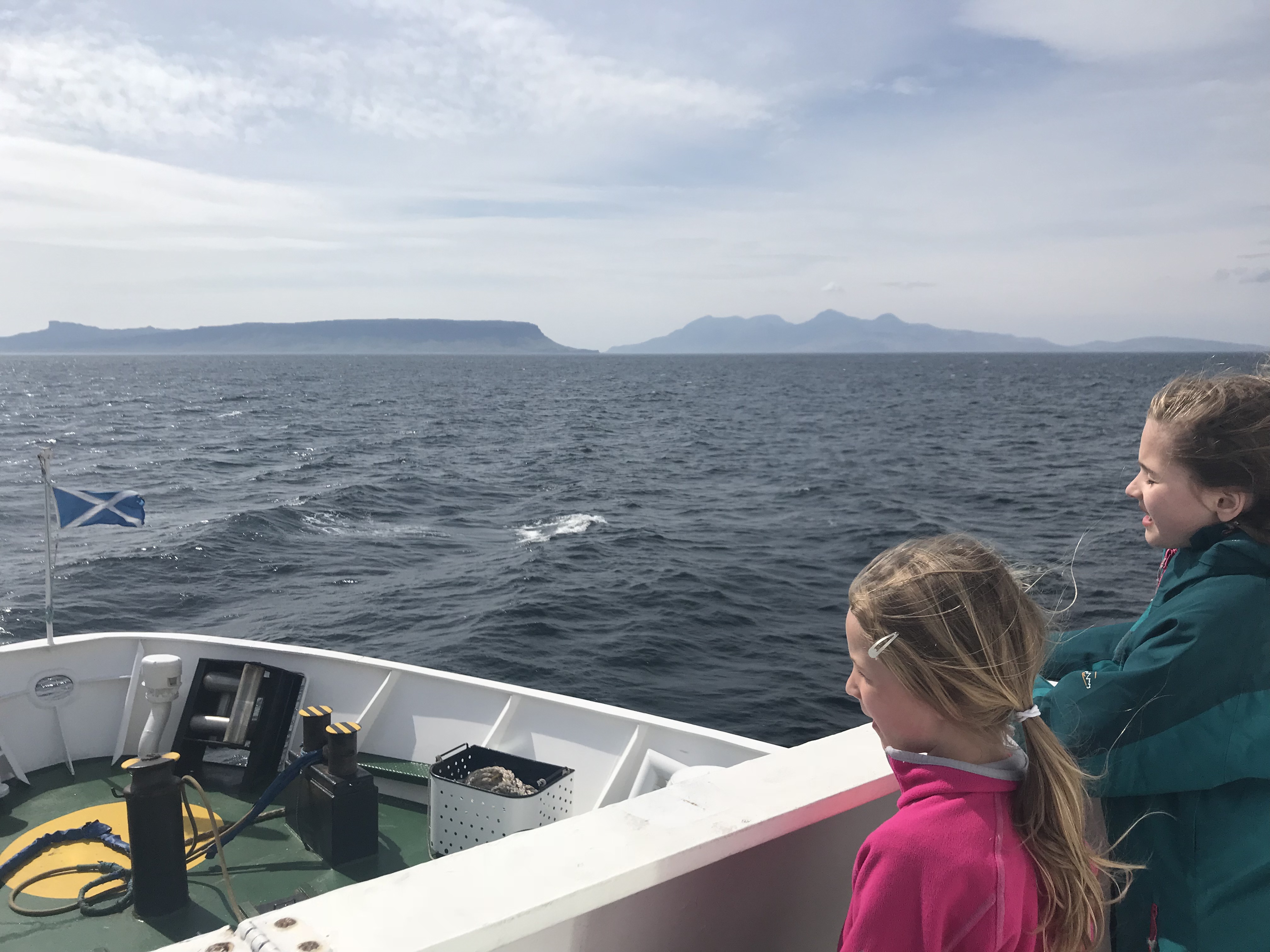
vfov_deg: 49.7
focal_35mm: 28
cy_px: 476
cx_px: 635
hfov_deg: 63.4
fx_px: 1027
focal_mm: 3.99
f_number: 1.8
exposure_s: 1/5988
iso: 25
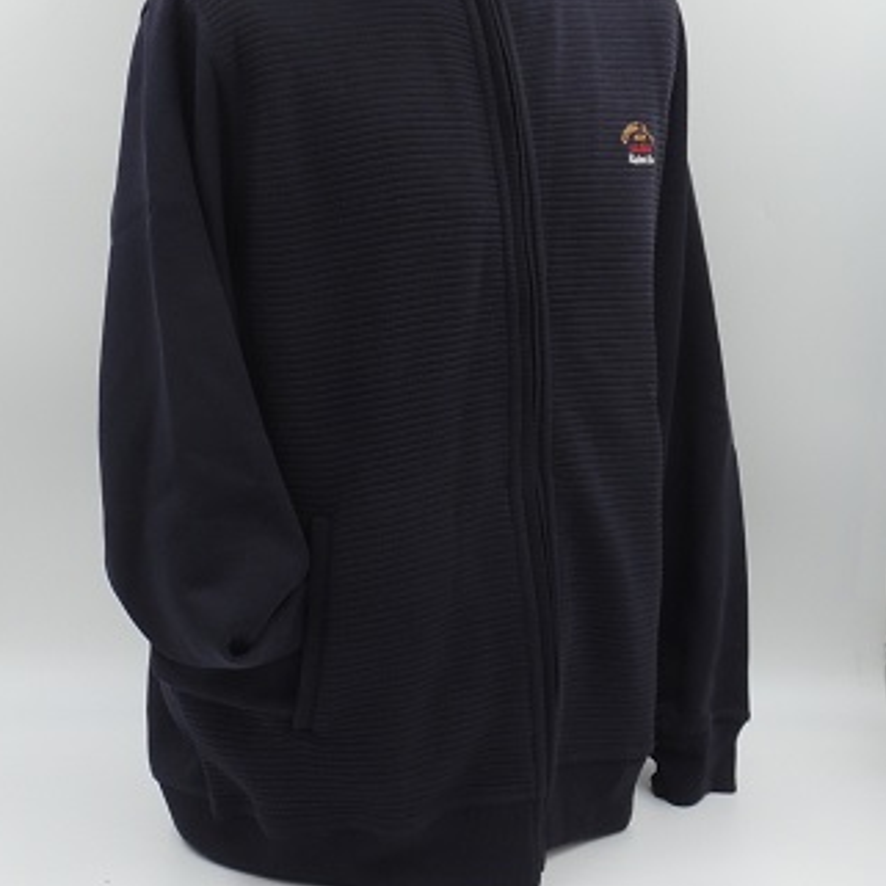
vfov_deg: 41.5
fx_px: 1158
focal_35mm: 40
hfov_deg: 41.9
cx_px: 436
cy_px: 323
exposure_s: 1/50
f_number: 3.2
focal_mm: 5.8
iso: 100
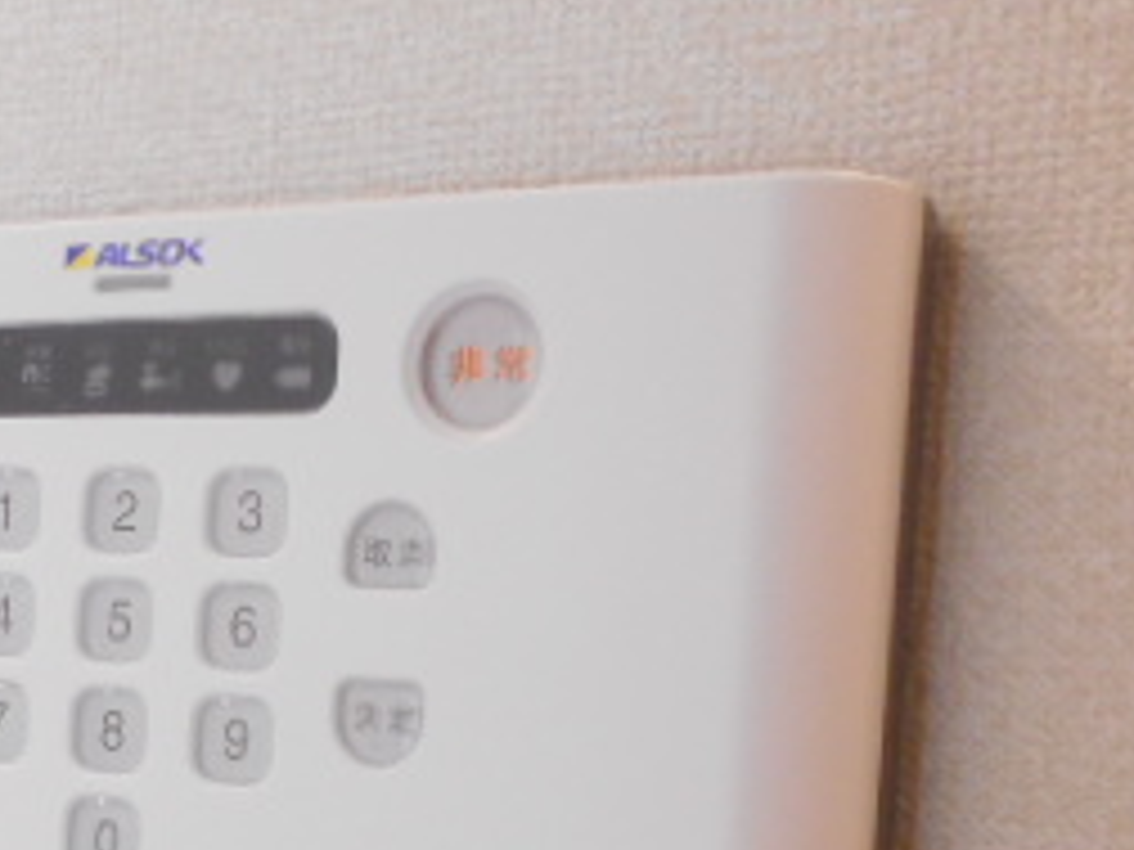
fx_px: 2162
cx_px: 176
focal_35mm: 66
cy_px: 778
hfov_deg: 28.5
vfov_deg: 21.7
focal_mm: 4.6
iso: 220
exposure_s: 1/30
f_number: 3.2
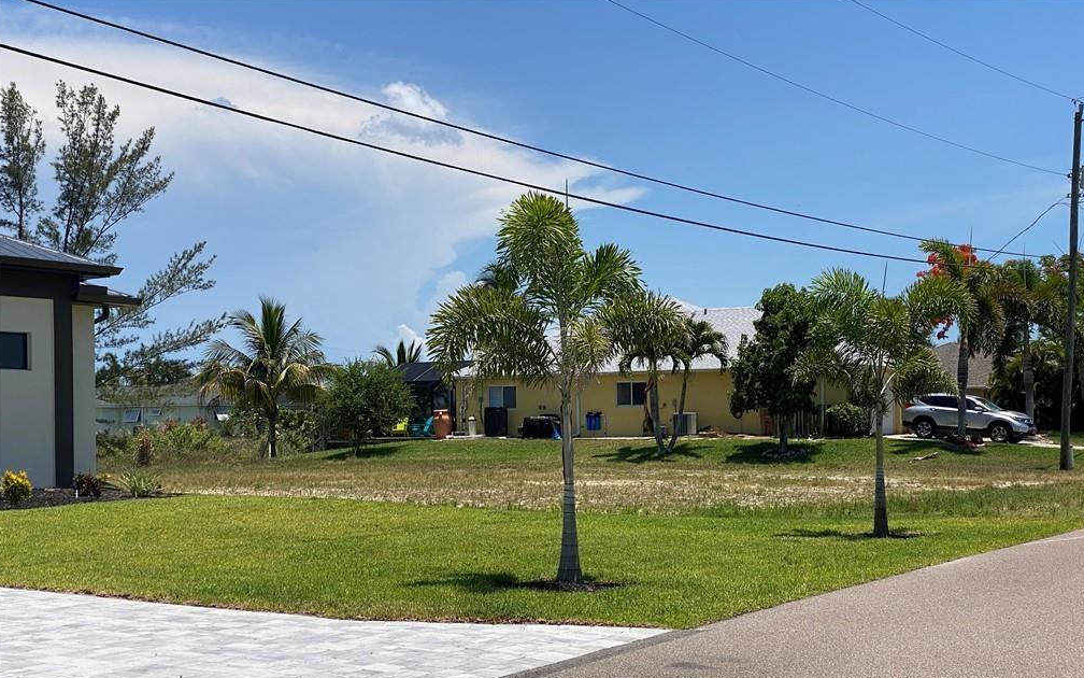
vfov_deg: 23.1
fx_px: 1654
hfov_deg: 36.3
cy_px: 408
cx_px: 544
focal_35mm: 56
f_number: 2
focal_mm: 6
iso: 20
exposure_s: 1/2994
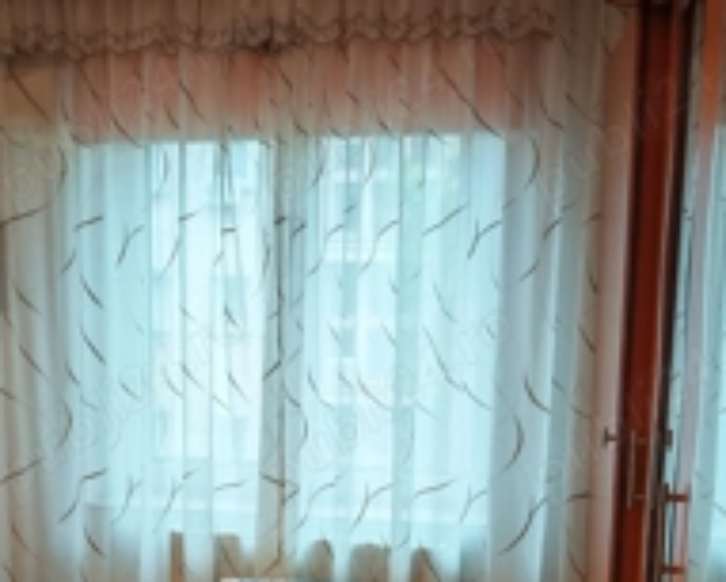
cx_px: 255
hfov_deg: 37.7
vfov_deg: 30.1
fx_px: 1053
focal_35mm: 49
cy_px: 464
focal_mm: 6.83
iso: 125
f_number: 2
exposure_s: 1/50
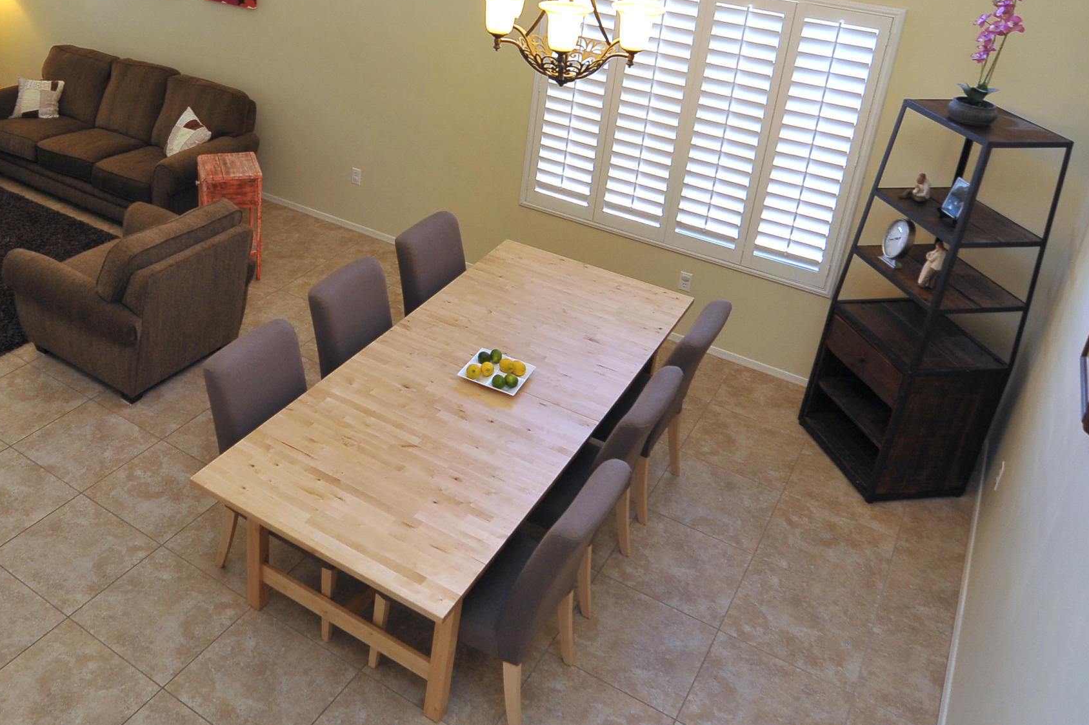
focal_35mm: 32
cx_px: 322
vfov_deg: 39.9
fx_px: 967
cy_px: 180
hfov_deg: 56.8
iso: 640
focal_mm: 18
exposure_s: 1/30
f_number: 6.3
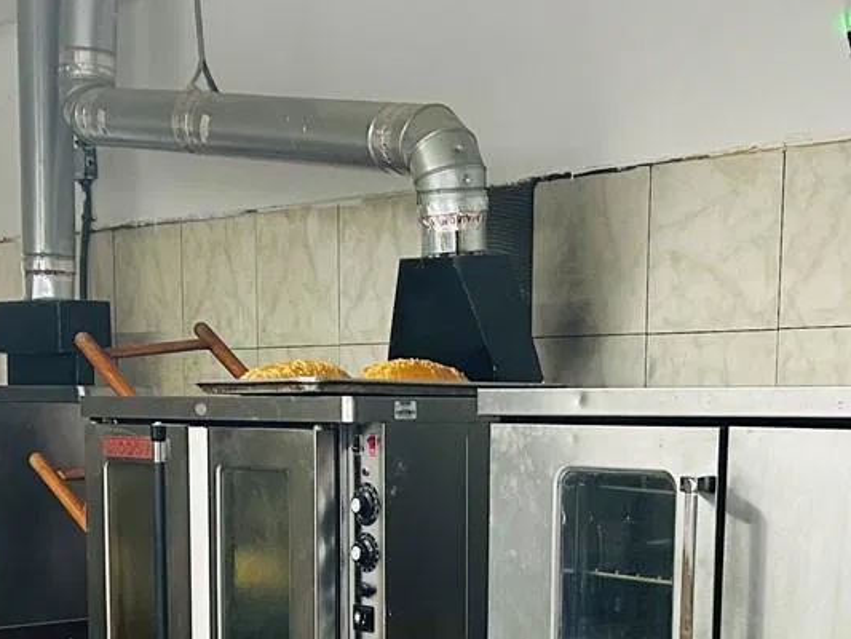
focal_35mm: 78
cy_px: 677
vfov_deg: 18.3
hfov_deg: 25.0
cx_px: 468
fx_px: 1918
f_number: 1.5
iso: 200
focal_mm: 5.7
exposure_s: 1/60
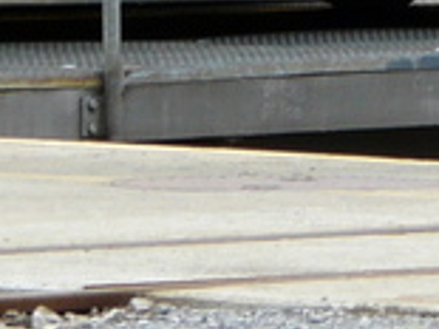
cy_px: -661
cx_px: 127
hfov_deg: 1.5
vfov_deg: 1.1
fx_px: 16487
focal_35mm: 1301
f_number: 5
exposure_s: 1/250
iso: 100
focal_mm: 33.2
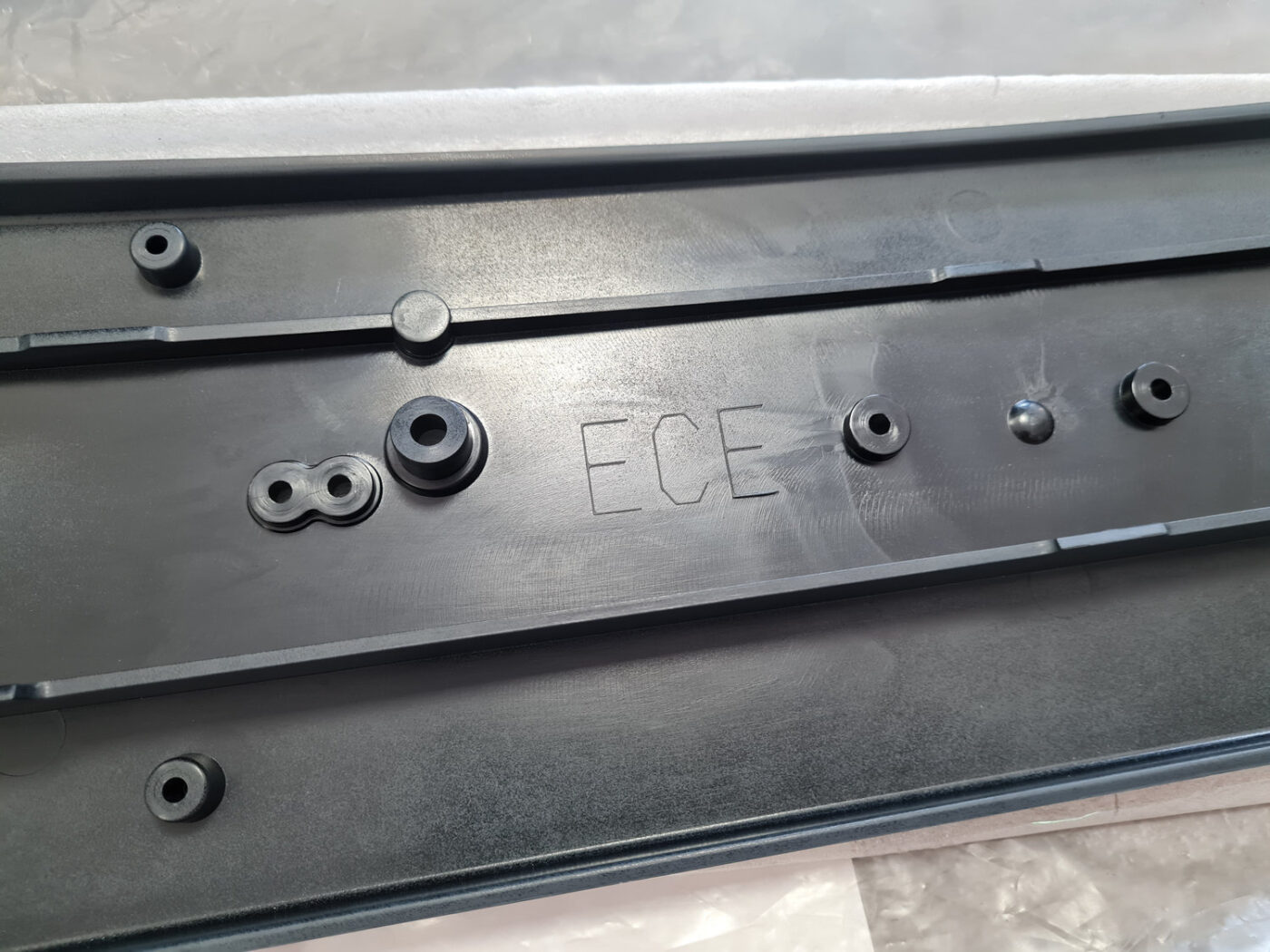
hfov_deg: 67.3
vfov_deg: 53.1
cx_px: 635
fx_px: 954
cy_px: 476
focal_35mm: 26
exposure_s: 1/50
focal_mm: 5.4
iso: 200
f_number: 1.8
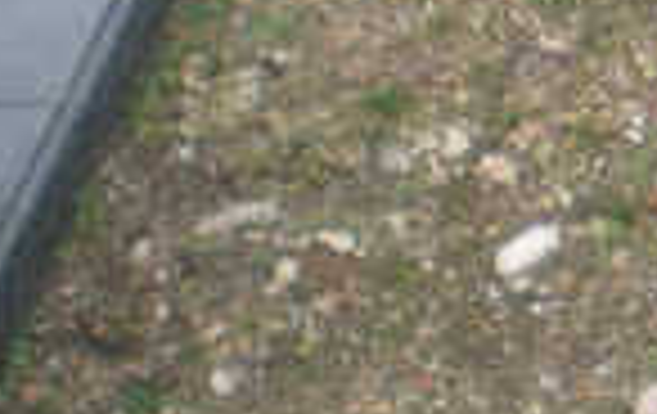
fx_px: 3159
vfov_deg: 7.4
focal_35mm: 176
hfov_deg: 10.9
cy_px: -212
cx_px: 1260
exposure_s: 1/80
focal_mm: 6.3
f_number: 3.1
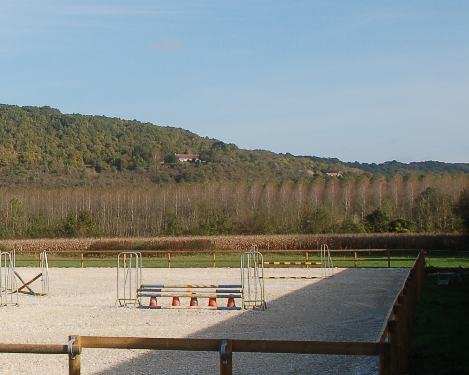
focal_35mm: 86
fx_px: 1194
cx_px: -107
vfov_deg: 17.9
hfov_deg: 20.6
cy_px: 158
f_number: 10
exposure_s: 1/250
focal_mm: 22
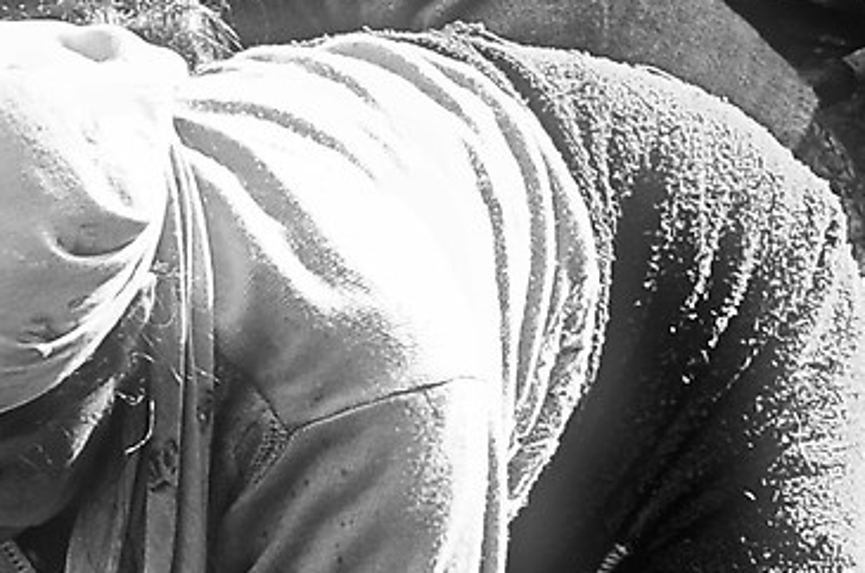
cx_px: -950
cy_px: 606
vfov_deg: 2.7
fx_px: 12305
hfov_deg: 4.0
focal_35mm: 513
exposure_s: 1/200
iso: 200
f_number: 7.1
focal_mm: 52
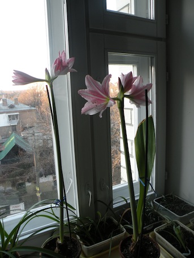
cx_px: 97
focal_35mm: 27
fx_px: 202
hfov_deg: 51.4
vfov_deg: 65.3
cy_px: 129
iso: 65
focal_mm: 4.7
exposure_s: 1/59.7
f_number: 2.8
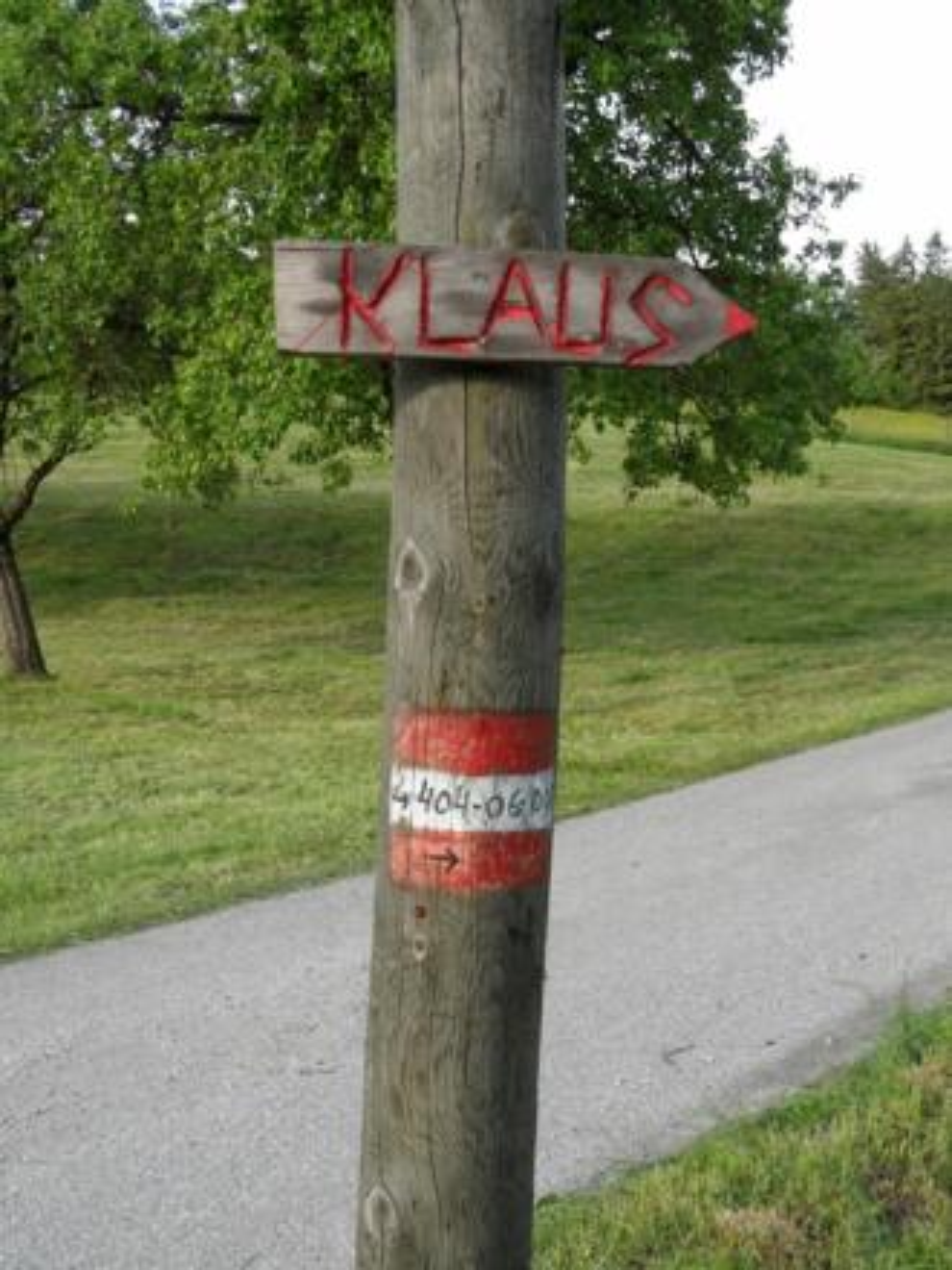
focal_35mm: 40
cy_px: 635
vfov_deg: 46.8
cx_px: 476
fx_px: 1467
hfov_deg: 36.0
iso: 80
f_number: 3.6
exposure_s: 1/250
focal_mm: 6.5
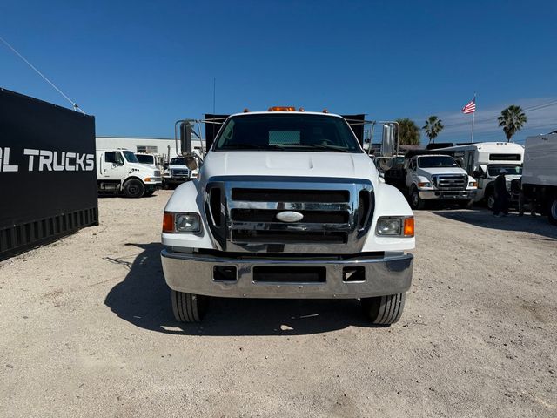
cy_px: 209
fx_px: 386
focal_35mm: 24
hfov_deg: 71.6
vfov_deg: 56.8
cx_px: 278
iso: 80
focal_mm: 6.76
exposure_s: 1/11905
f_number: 1.78
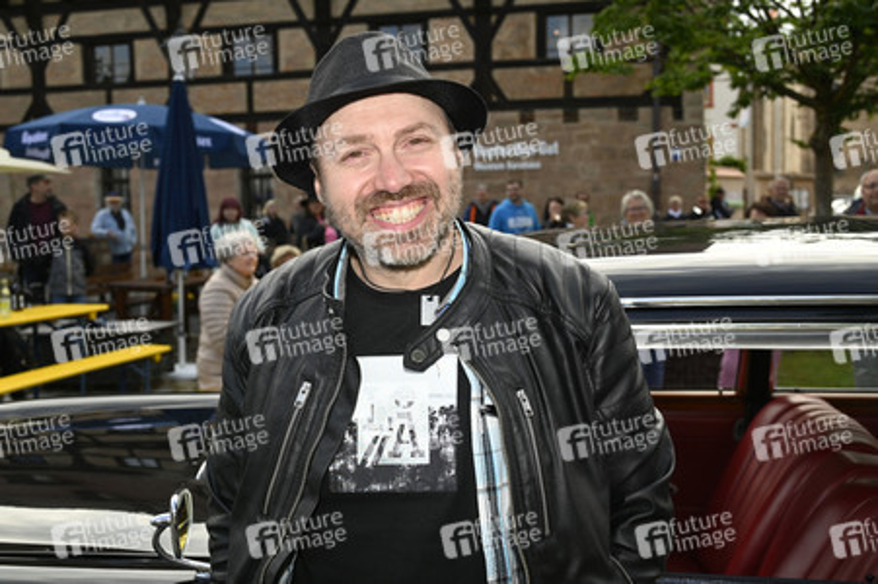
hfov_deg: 47.4
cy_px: 292
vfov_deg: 32.6
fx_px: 999
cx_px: 439
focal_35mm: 41
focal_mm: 41
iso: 160
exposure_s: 1/160
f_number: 6.3
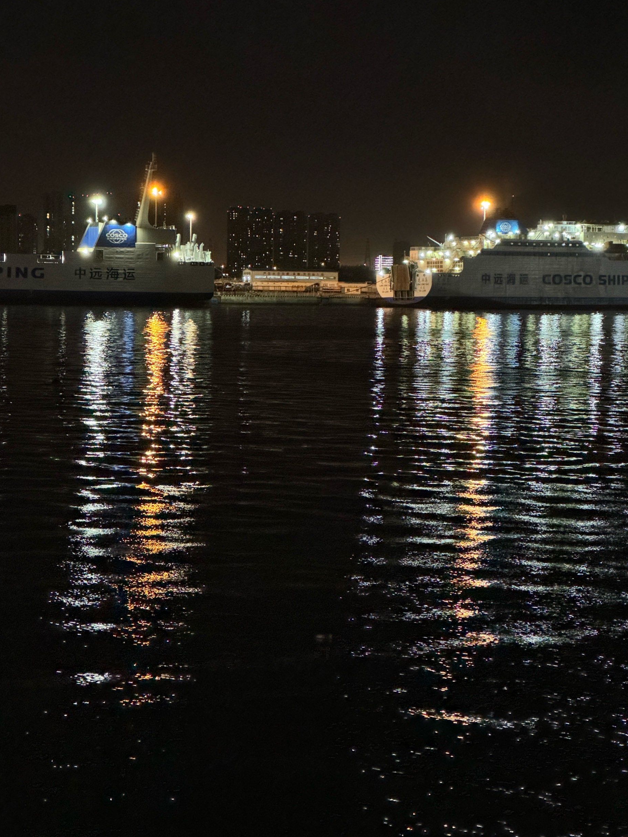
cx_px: 298
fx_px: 2080
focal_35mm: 86
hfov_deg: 17.2
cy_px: 459
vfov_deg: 22.7
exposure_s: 1/20
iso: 2000
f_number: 2.8
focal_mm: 9
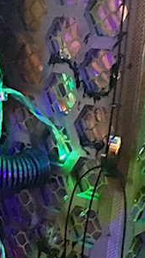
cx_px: -43
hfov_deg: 13.8
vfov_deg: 24.7
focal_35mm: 84
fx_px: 575
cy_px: 225
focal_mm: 4.15
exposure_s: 1/15
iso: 2000
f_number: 2.2
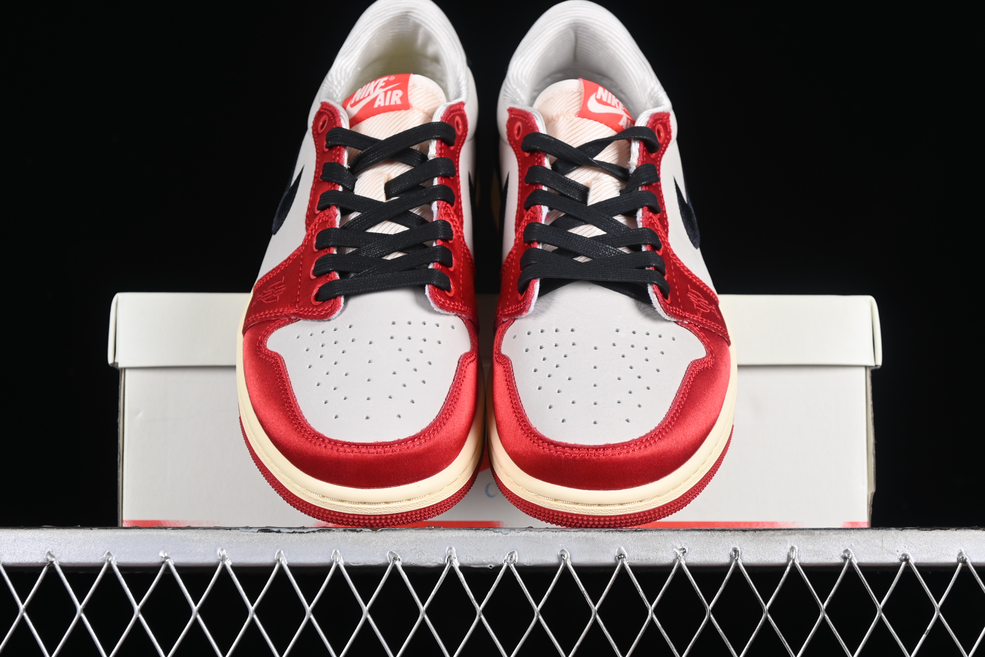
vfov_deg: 18.2
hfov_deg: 27.0
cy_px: 328
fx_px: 2052
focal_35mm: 75
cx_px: 492
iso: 160
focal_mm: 50
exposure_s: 1/60
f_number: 6.3
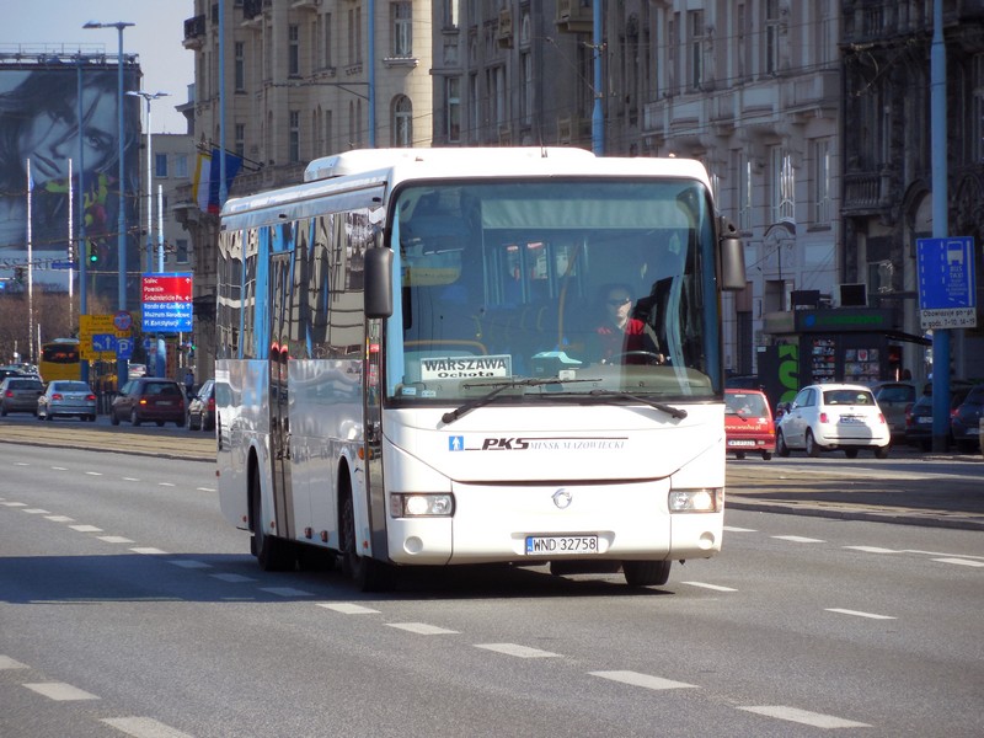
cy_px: 369
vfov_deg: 6.2
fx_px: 6851
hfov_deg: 8.2
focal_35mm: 241
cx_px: 492
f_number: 5.1
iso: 125
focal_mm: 43.4
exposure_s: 1/400
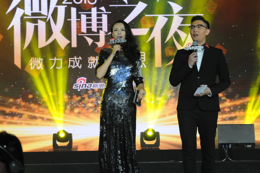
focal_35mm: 140
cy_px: 86
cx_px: 127
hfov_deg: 14.7
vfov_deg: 9.8
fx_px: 1011
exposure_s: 1/200
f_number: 8
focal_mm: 120
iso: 4000
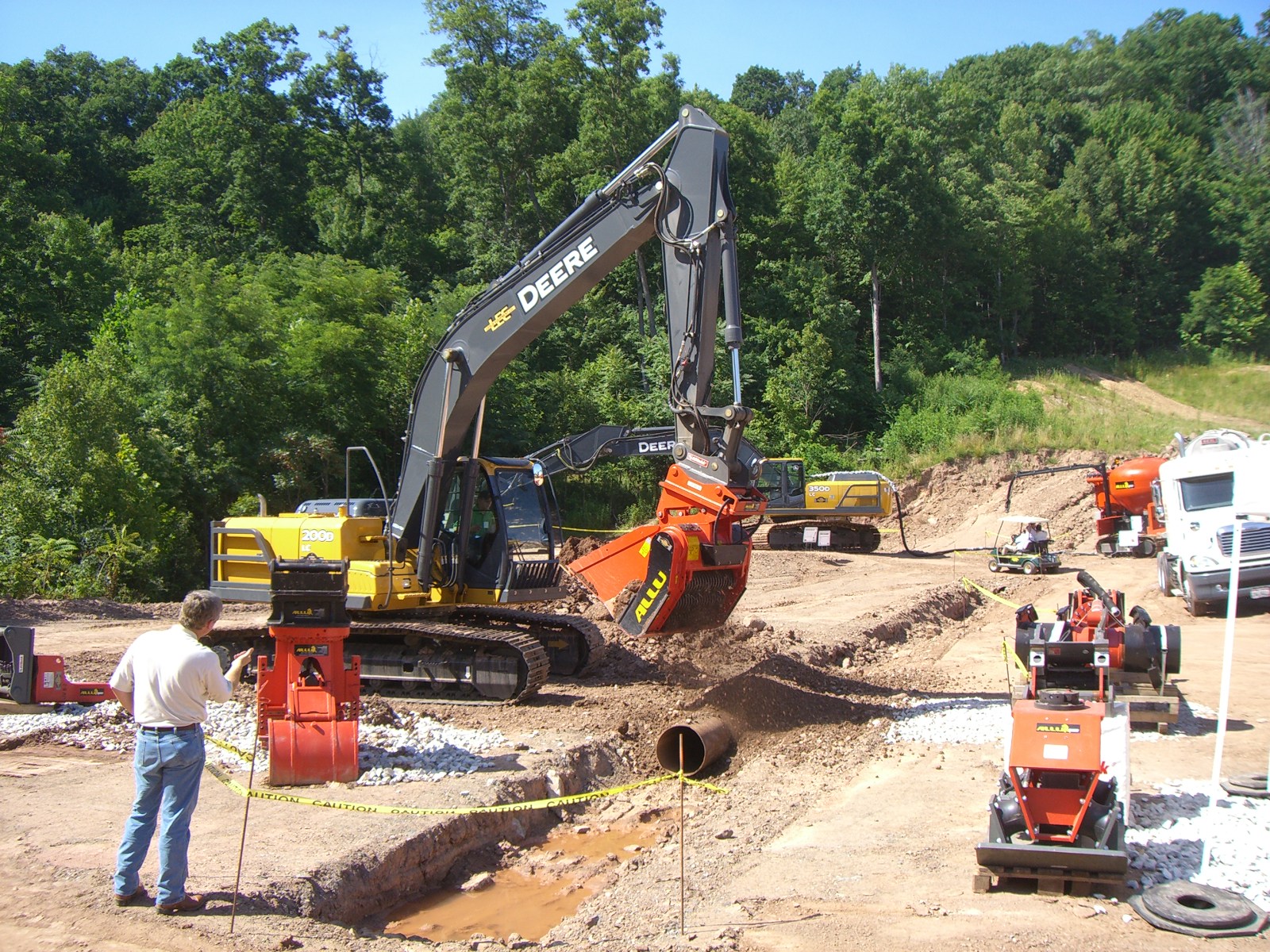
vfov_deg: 37.7
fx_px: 1394
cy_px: 476
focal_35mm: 38
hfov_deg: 49.0
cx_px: 635
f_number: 4.3
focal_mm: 6.2
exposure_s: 1/250
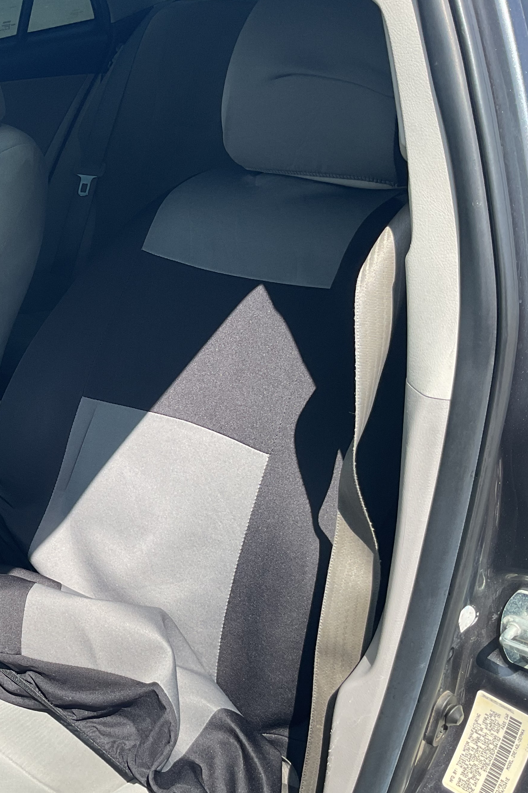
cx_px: 7
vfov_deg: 42.7
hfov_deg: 27.6
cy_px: 422
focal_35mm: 46
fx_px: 1012
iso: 16
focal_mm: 3
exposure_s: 1/666
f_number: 1.8
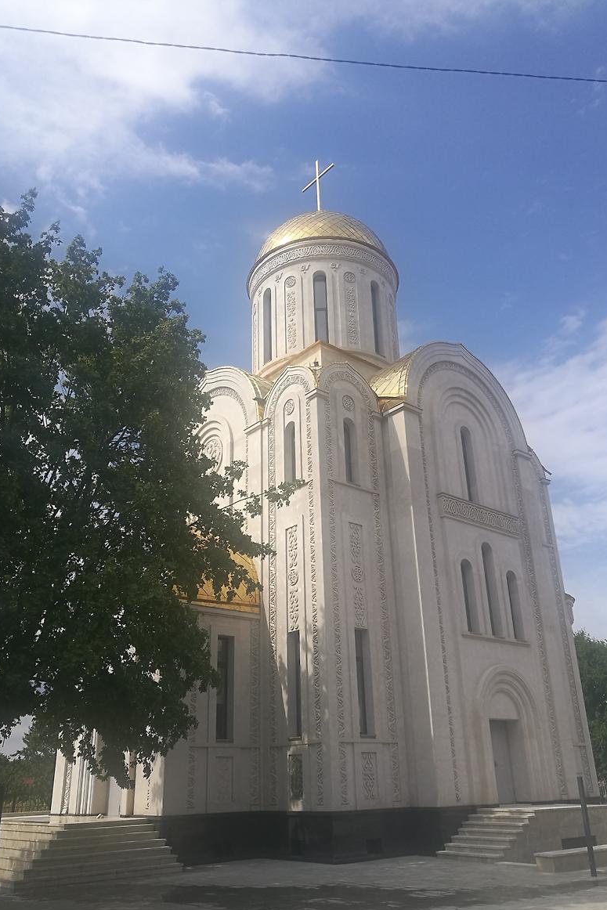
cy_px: 468
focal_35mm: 29
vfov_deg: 63.6
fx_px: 733
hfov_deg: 45.0
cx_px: 306
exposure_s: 1/1076
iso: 50
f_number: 2.2
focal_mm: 4.5
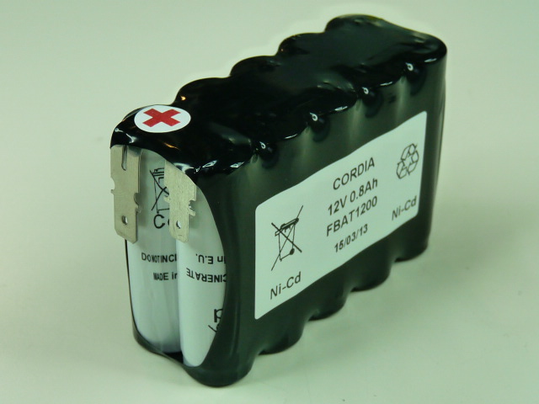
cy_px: 202
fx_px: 1215
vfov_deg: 18.9
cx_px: 270
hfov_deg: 25.0
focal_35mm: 78
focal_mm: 7.8
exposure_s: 1/60
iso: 160
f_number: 3
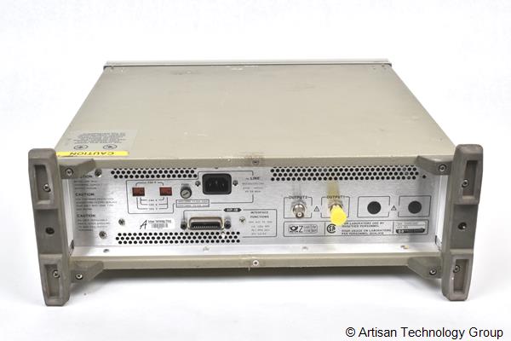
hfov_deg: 38.9
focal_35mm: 51
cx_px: 256
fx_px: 724
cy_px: 170
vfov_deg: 26.5
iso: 200
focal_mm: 34
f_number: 18
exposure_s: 1/200
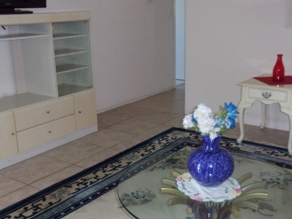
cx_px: 149
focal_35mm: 43
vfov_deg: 33.6
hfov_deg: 43.9
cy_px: 110
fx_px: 363
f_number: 3.9
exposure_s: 1/34
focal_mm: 5.1
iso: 500
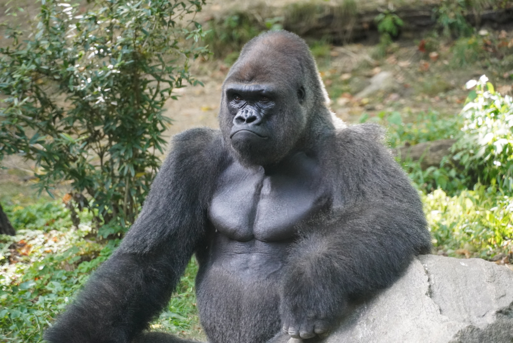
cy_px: 172
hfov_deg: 10.2
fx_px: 2888
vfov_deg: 6.8
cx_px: 256
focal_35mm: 202
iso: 3200
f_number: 5.6
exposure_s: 1/250
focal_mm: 135
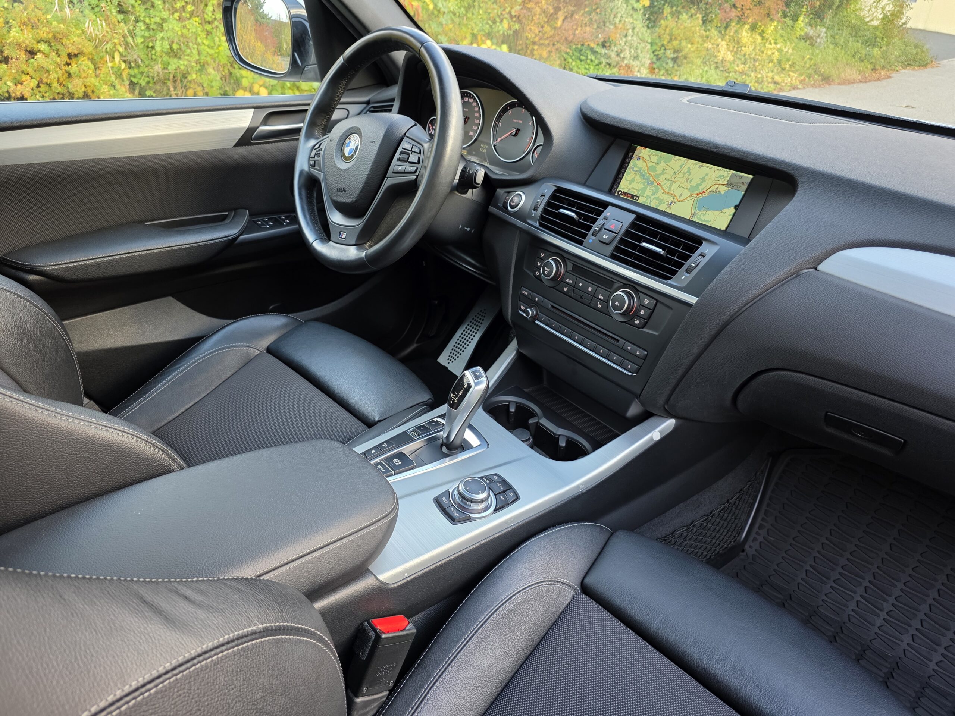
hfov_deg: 73.9
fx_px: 635
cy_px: 358
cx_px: 478
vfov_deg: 58.9
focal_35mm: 23
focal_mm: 6.3
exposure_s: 1/60
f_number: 1.7
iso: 160
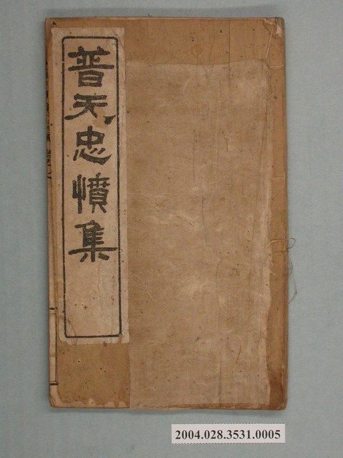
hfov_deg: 17.0
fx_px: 1149
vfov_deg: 22.5
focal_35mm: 87
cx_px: 172
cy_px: 229
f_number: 5.9
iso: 200
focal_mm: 18
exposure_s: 1/30
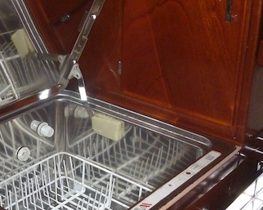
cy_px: 85
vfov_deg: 22.4
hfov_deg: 27.6
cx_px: 74
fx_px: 529
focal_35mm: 68
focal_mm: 4.9
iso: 320
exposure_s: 1/30
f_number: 3.3
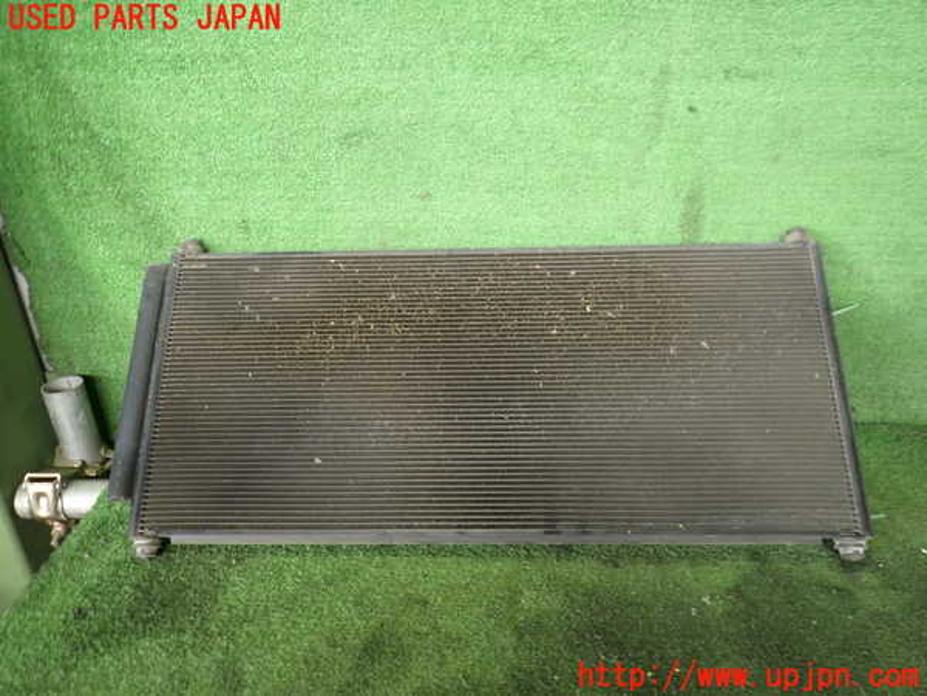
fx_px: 669
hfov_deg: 69.4
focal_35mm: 25
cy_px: 348
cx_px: 464
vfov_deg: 54.9
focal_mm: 4.5
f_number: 2
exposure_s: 1/30
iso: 200
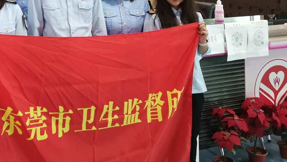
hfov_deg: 37.0
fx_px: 411
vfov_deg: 20.7
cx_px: 54
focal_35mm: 54
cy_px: -36
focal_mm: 4.75
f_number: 1.8
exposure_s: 1/33.3
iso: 800
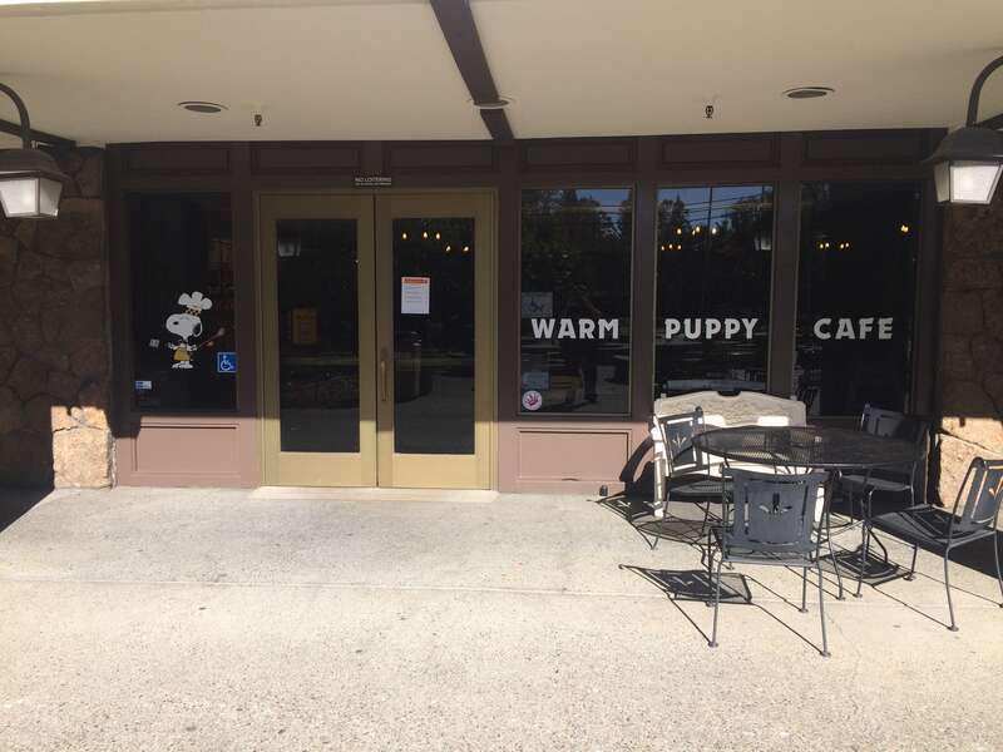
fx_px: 840
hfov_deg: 61.7
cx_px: 502
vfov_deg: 48.2
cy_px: 376
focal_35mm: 29
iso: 32
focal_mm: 4.15
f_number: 2.2
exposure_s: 1/1244
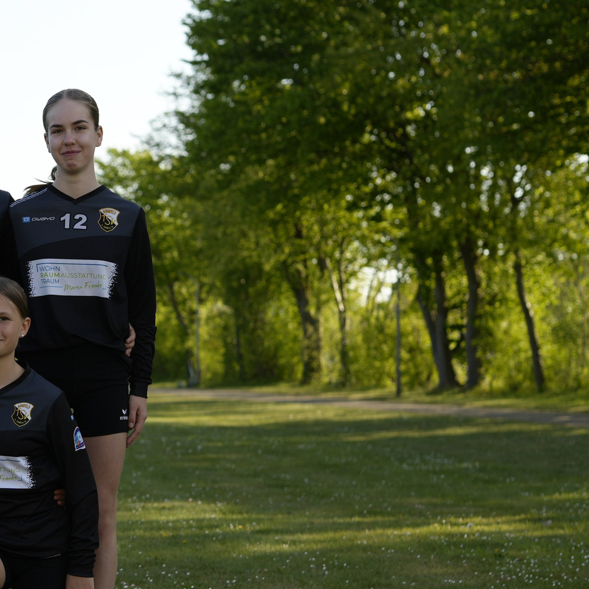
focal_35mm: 107
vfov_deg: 16.3
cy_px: 372
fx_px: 2060
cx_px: -52
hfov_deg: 15.8
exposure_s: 1/500
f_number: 3.2
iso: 100
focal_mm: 50
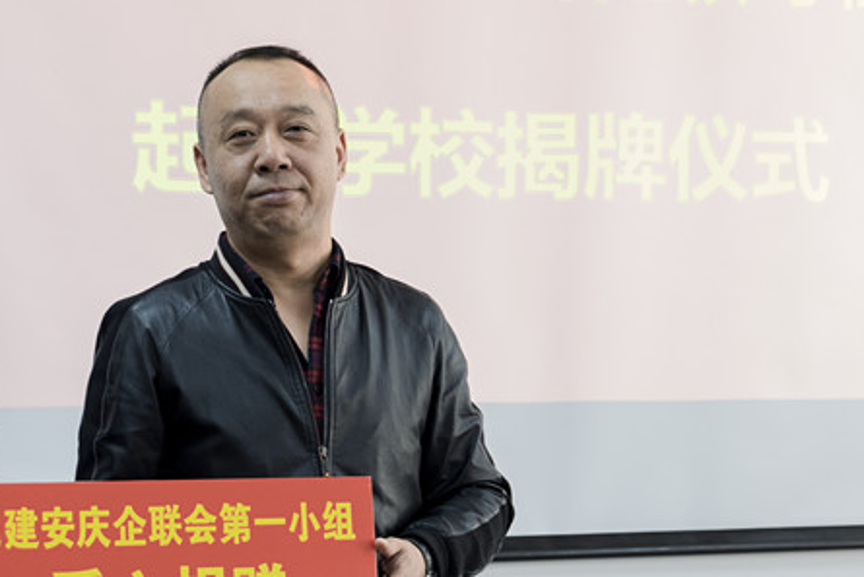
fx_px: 2113
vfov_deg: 15.5
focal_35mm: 88
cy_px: 364
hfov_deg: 23.0
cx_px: 266
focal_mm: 49
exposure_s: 1/100
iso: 1000
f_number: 4
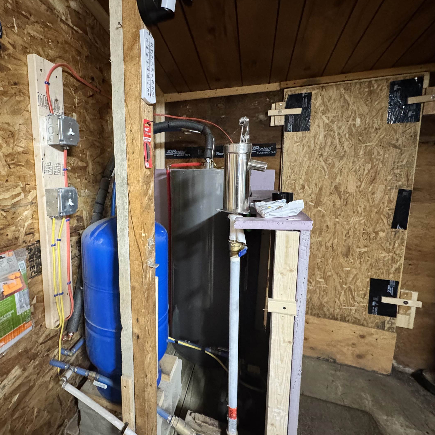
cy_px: 208
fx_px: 256
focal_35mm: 18
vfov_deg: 80.7
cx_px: 154
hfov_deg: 78.7
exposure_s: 1/40
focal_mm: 2.22
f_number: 2.2
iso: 1250
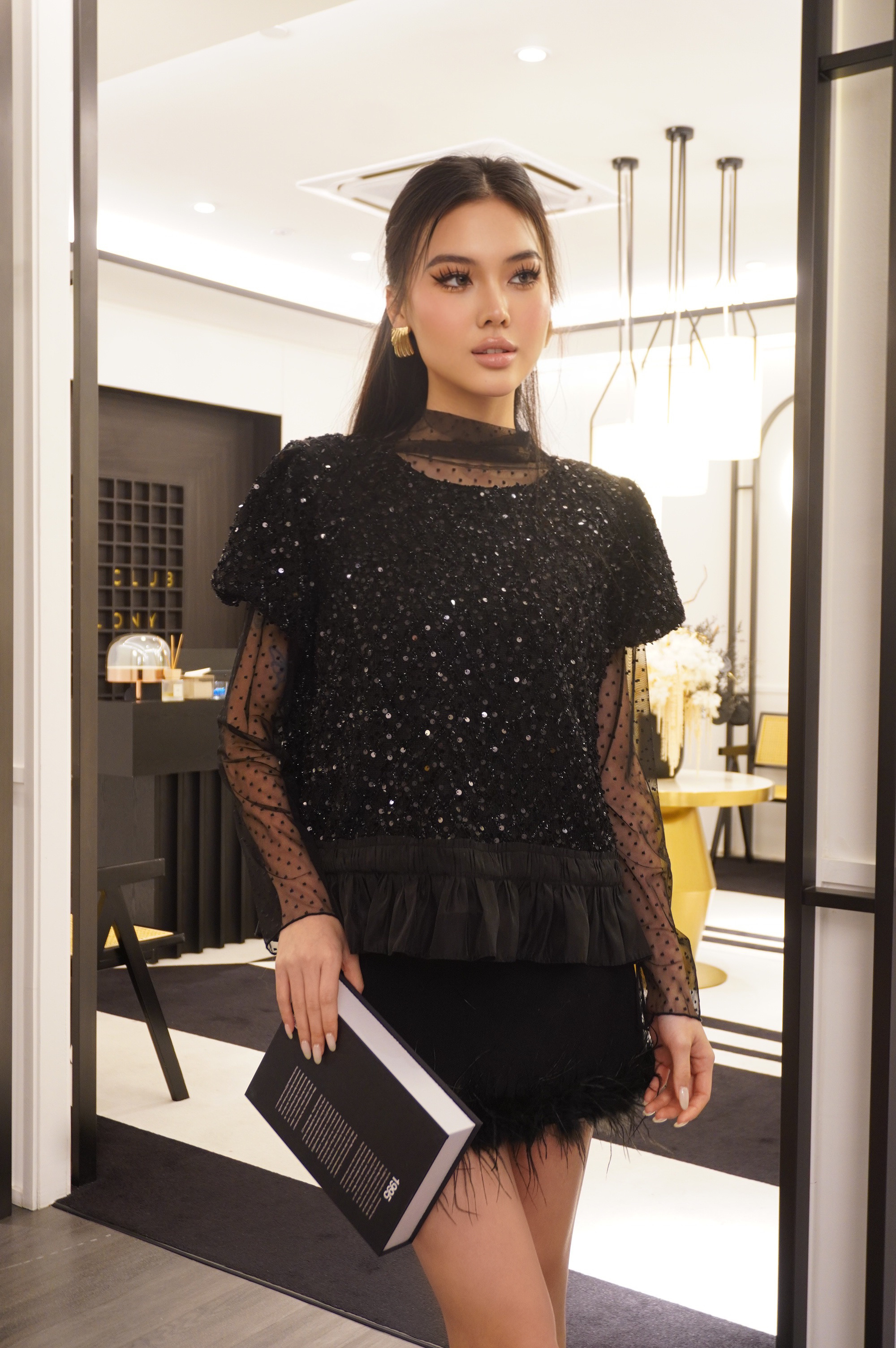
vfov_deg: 51.3
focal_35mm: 38
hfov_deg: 35.4
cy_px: 674
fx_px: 1402
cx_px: 448
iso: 640
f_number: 5
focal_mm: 25
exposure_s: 1/13
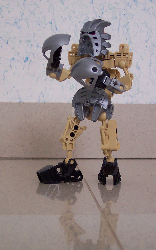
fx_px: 401
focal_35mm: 59
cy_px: 125
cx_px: 83
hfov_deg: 22.0
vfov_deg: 34.5
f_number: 2.8
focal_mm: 8
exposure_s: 1/20
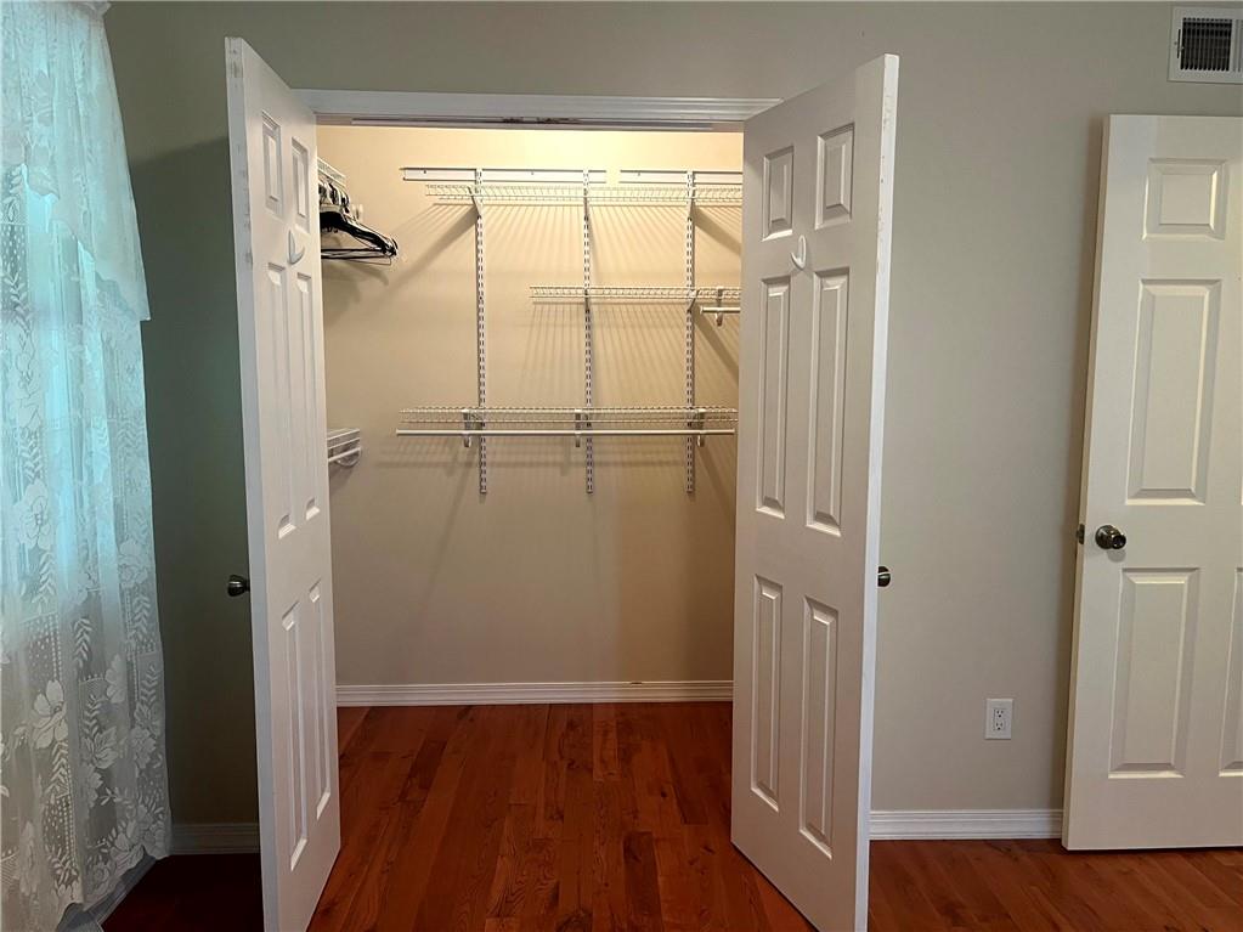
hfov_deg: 67.3
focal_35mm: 26
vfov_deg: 53.1
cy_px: 466
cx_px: 622
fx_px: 934
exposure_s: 1/60
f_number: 1.6
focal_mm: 5.1
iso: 250
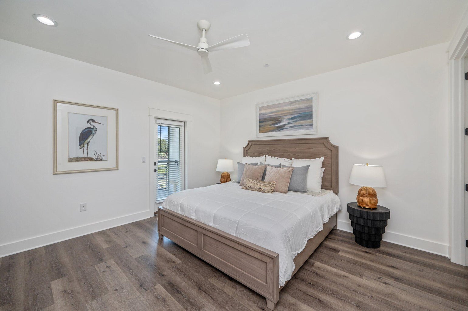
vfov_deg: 81.1
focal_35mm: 14
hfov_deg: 104.3
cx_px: 234
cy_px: 156
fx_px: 182
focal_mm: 14
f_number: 9
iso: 200
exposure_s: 1/40
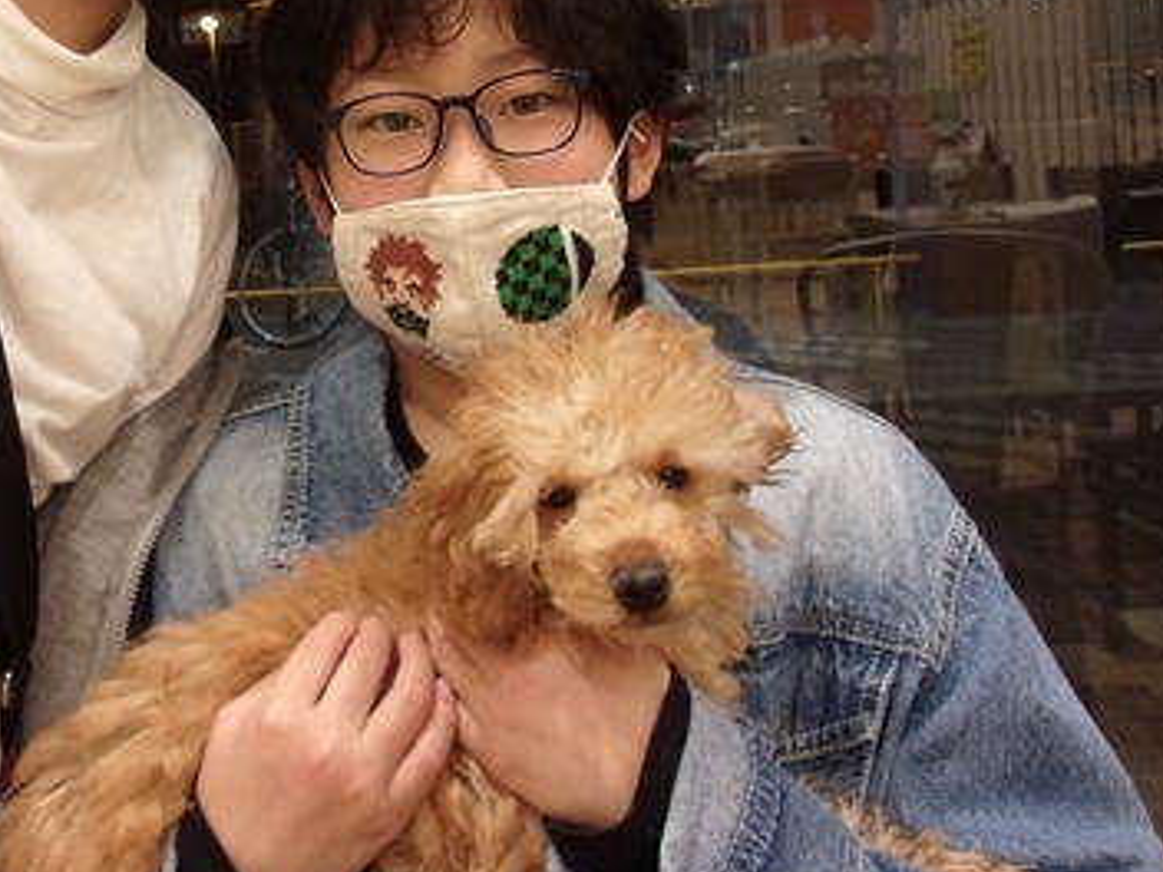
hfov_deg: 40.4
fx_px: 1545
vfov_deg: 30.7
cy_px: 175
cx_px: 327
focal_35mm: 46
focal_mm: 4.9
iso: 190
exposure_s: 1/34
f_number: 3
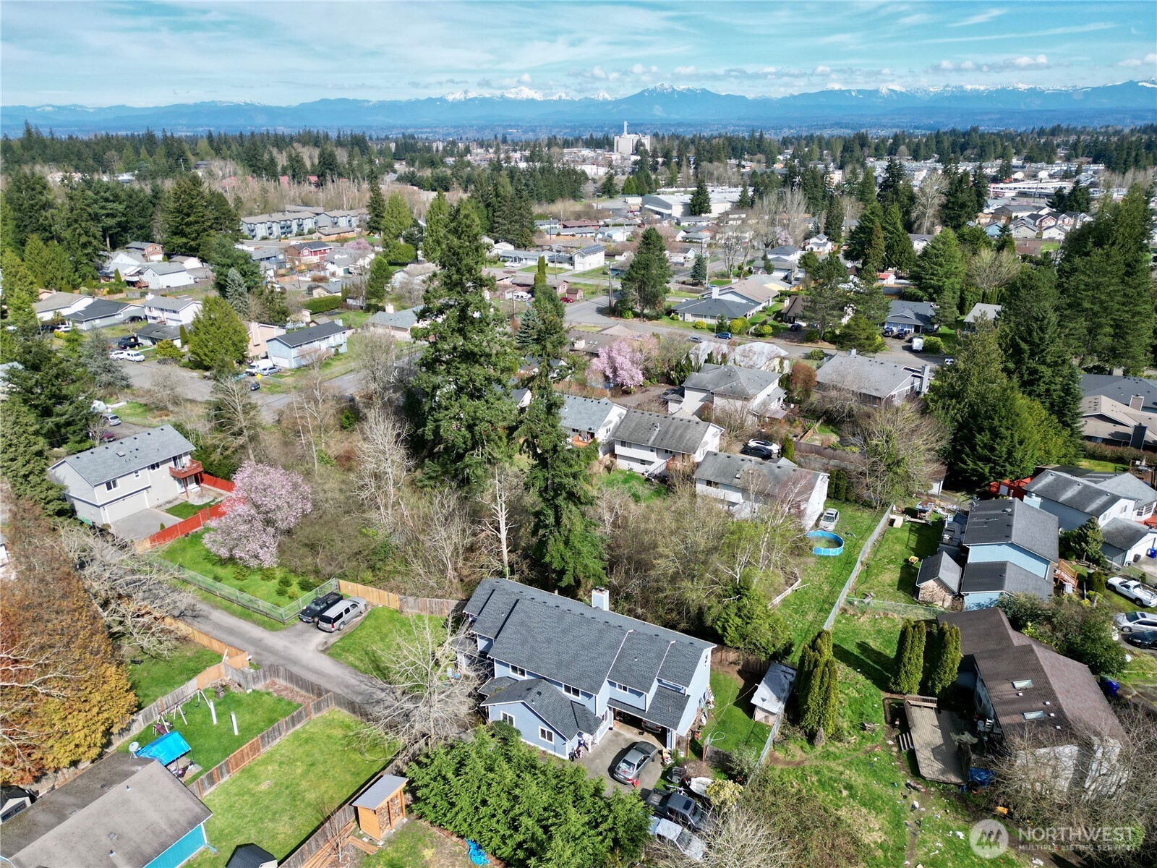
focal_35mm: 24
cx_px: 578
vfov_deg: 56.8
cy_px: 434
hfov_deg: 71.6
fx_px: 802
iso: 150
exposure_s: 1/3000
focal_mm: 6.72
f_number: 1.7
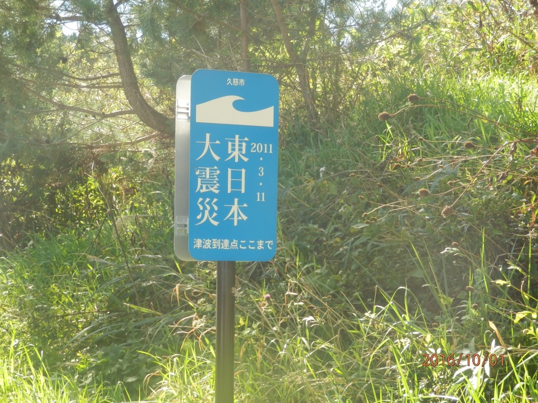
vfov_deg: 16.8
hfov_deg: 22.3
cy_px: 202
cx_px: 269
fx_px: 1368
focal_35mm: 88
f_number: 5.1
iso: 80
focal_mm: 15.5
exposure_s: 1/80
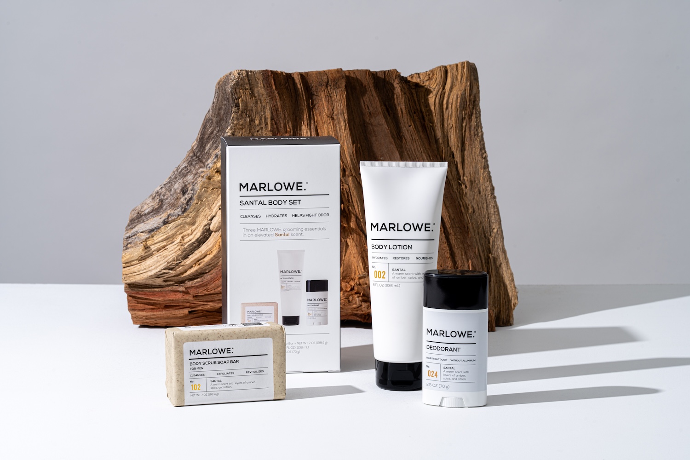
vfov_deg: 10.2
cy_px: 230
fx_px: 2587
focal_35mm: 135
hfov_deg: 15.2
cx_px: 345
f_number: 16
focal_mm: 135
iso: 100
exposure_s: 1/10
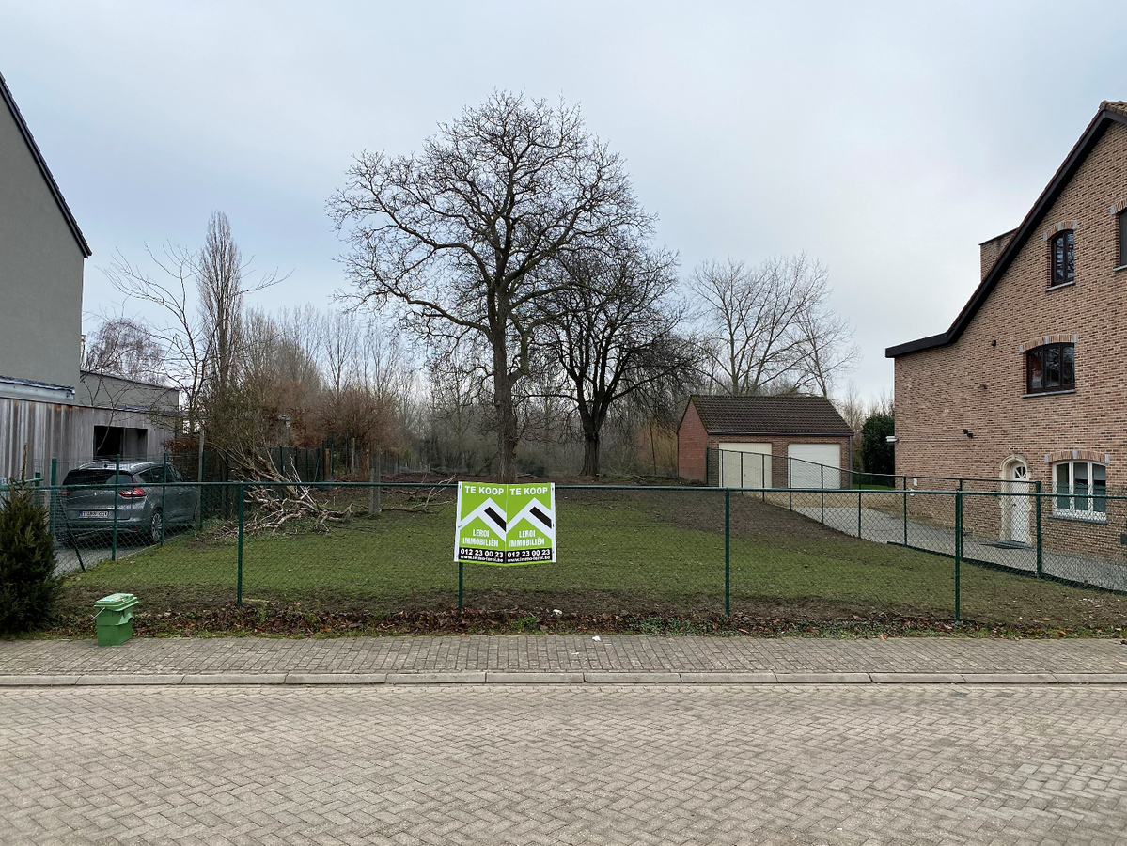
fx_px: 847
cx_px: 564
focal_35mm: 26
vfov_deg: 53.1
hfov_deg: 67.3
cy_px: 423
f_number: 1.8
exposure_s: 1/685
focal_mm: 4.25
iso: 32
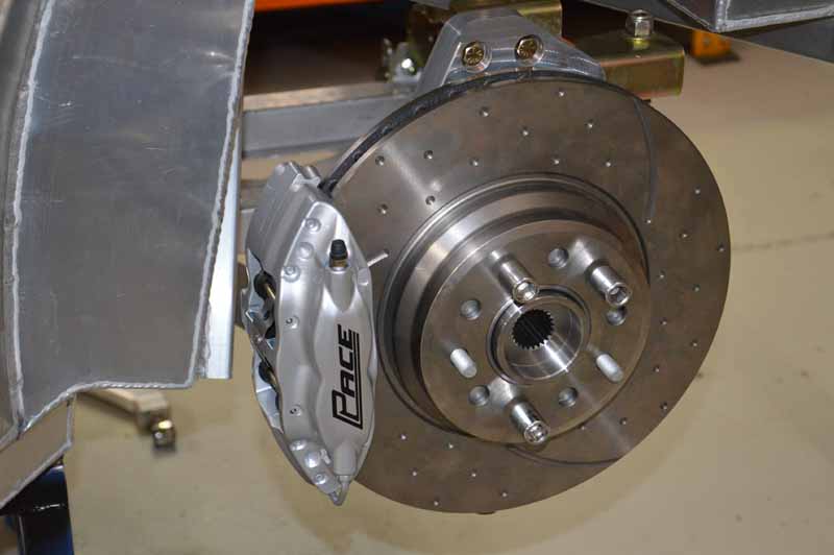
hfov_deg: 28.1
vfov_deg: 18.9
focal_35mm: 72
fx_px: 1667
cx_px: 417
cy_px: 278
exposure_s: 1/60
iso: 1600
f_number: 4.8
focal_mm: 48
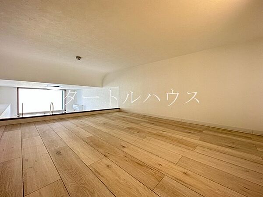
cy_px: 98
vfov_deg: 85.7
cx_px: 132
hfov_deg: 102.1
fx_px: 106
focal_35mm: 14
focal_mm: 2.22
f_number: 2.2
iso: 125
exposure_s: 1/120
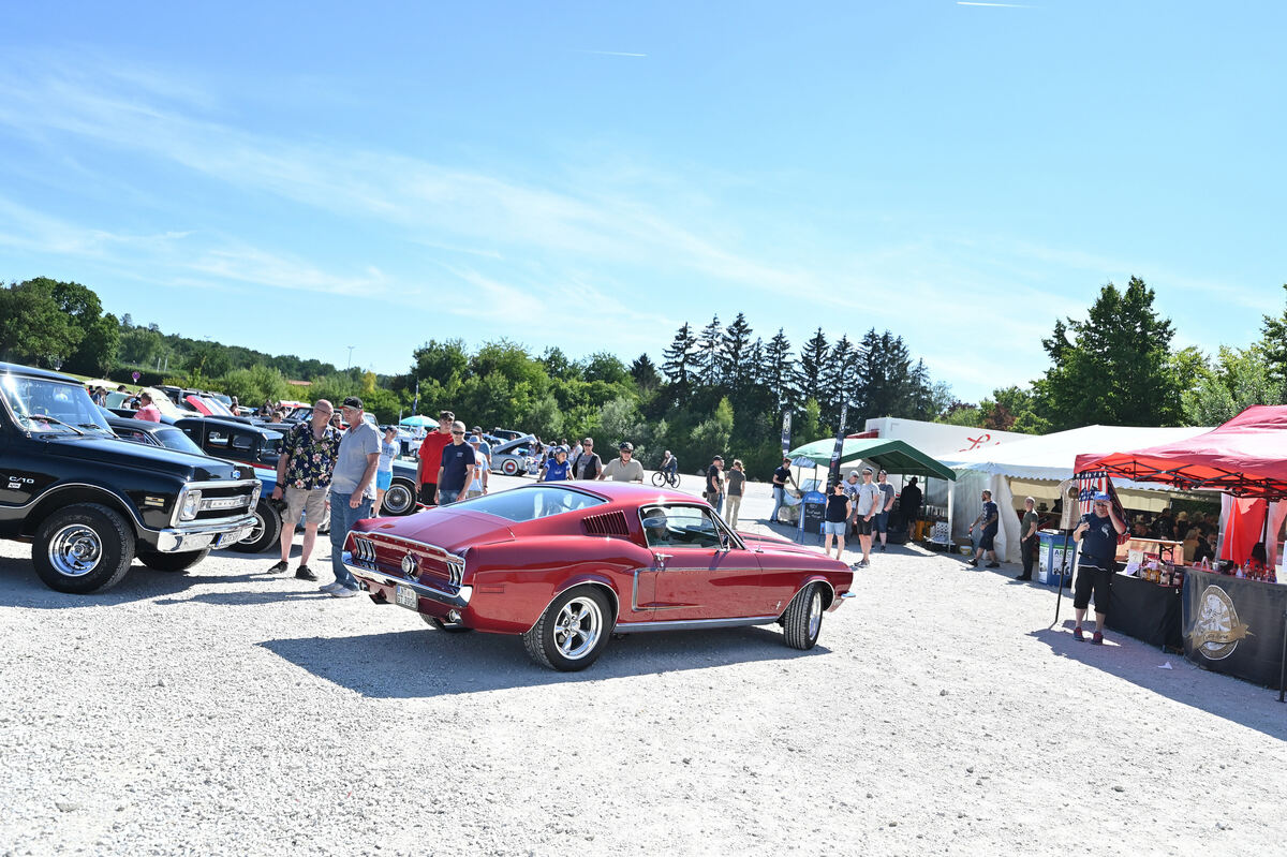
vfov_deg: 53.1
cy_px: 428
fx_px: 858
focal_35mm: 24
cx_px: 644
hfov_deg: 73.8
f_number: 2.8
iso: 400
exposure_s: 1/6400
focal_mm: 24
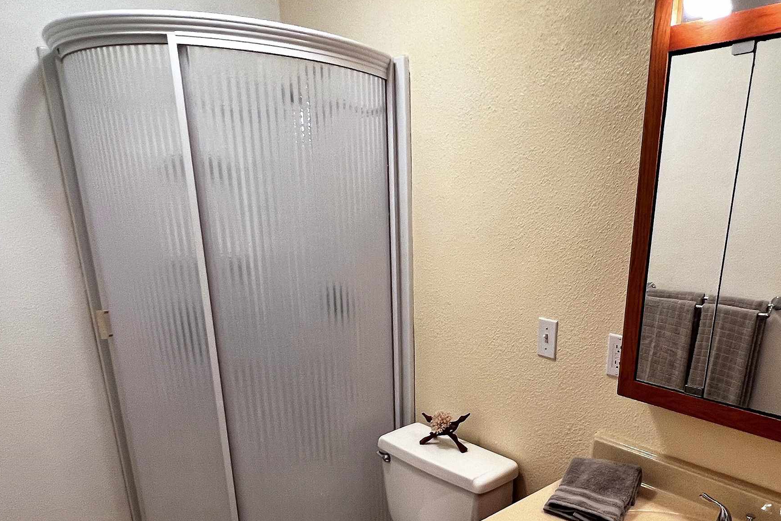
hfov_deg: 72.6
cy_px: 386
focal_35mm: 24
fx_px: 521
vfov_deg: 51.0
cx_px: 486
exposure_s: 1/120
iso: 200
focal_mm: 1.57
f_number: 1.8
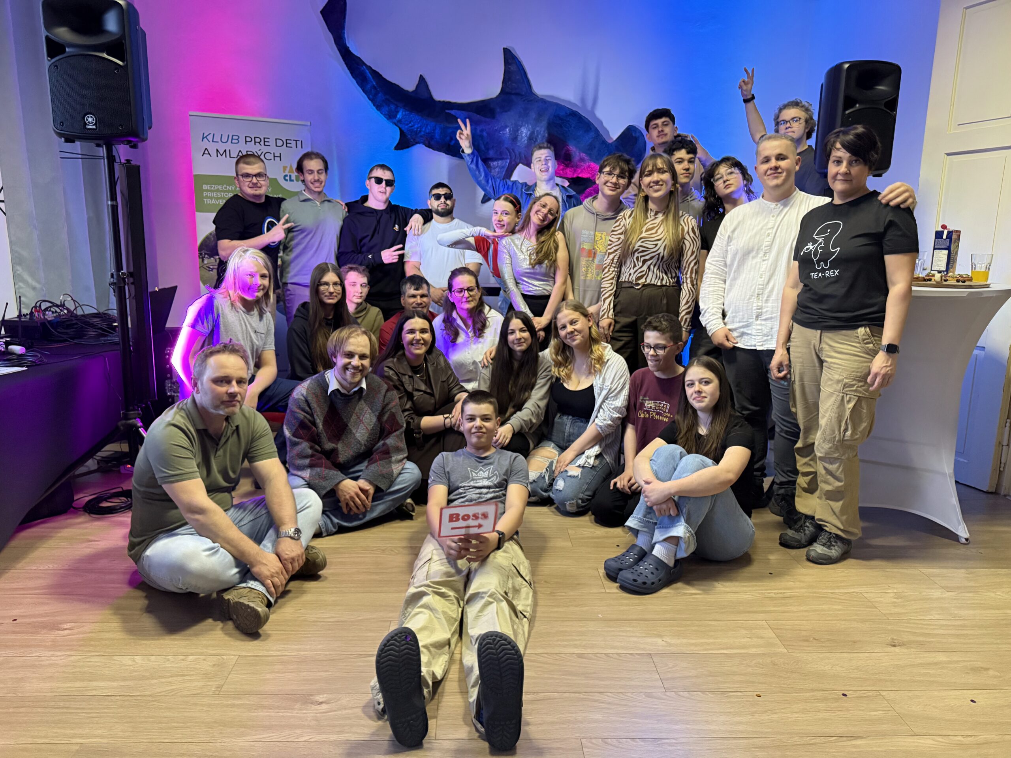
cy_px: 379
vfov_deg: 56.8
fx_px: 701
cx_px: 506
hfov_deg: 71.6
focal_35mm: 24
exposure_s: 1/60
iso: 800
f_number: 1.78
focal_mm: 6.76
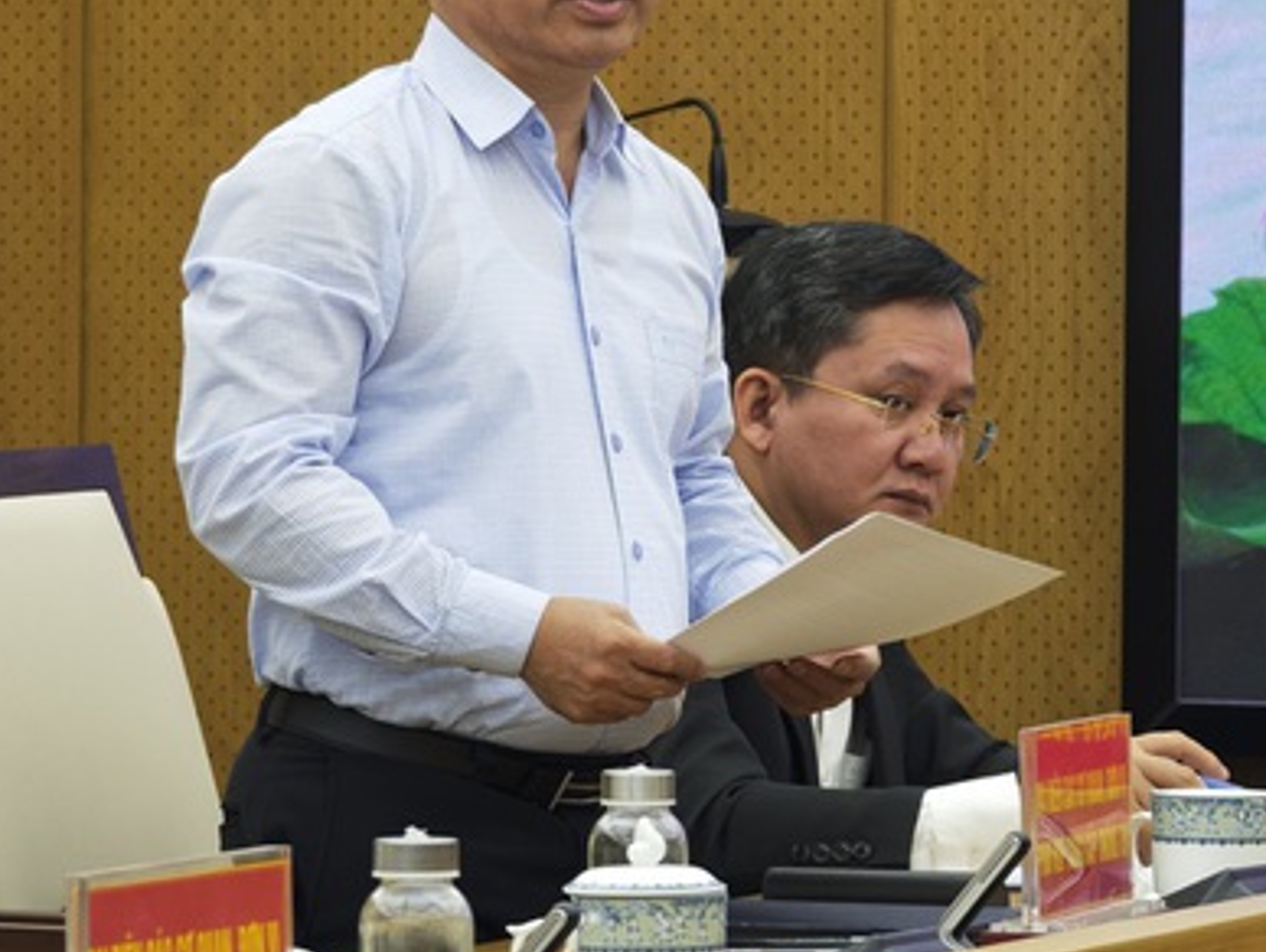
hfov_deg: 7.5
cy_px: 259
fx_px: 9667
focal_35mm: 264
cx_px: 581
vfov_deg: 5.6
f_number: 2.6
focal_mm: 25.1
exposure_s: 1/100
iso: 800
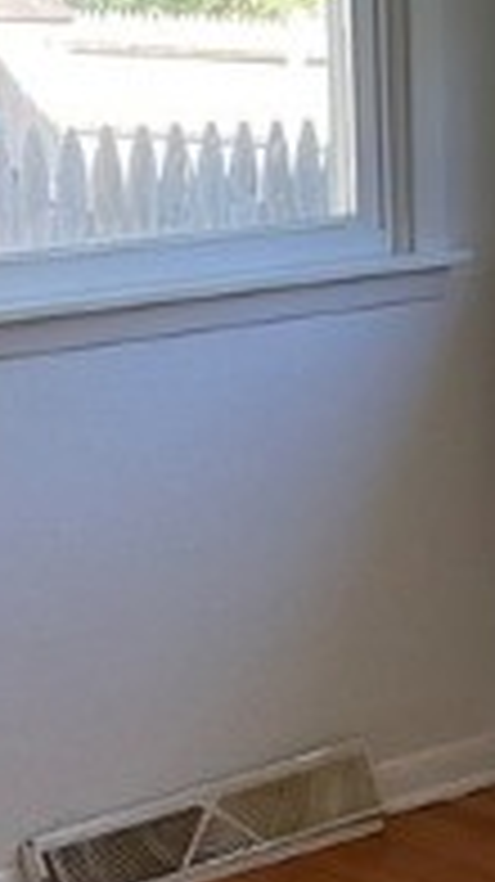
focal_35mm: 124
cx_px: 554
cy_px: 374
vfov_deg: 17.3
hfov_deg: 9.7
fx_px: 2898
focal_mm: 3
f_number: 1.8
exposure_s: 1/120
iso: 64
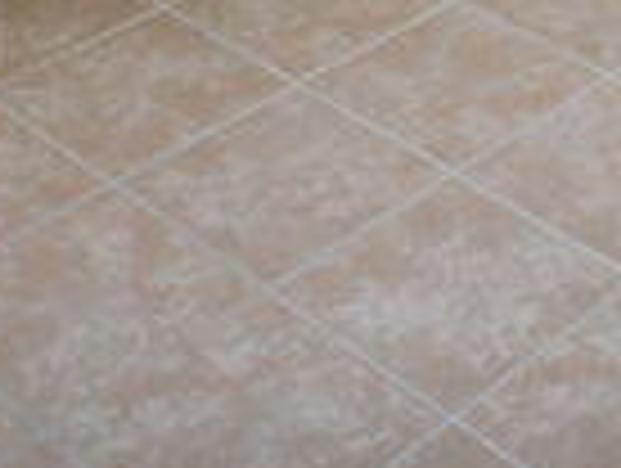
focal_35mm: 107
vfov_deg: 10.1
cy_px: -952
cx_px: 513
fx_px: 1923
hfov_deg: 18.2
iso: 400
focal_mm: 10
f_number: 8
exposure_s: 1/250
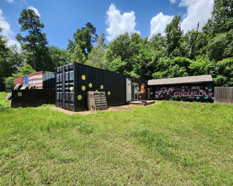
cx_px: 108
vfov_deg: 88.0
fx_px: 97
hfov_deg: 100.5
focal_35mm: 14
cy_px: 94
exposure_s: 1/1601
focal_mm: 2.2
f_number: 2.2
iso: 50
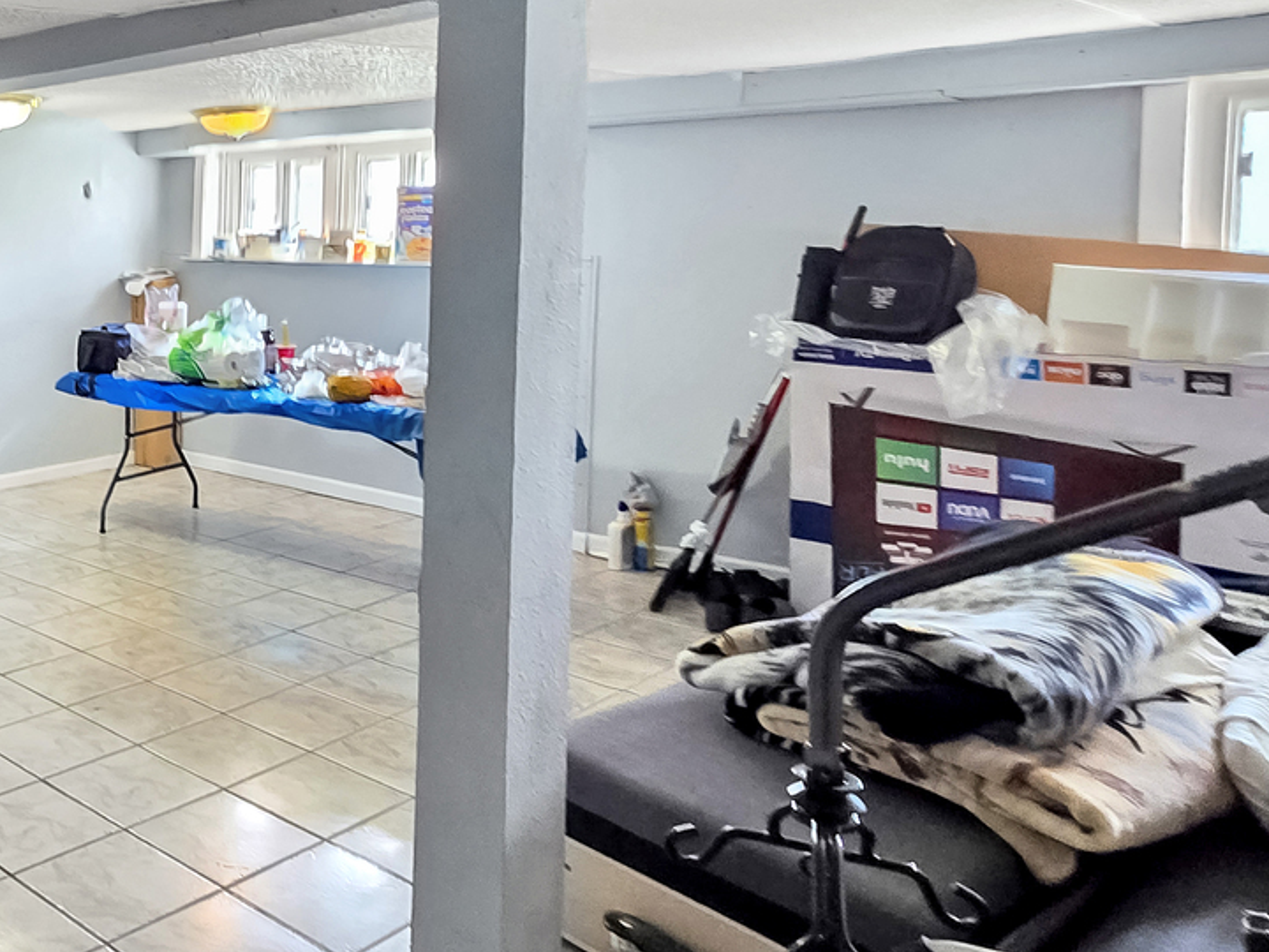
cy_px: 585
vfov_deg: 52.6
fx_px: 953
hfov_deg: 59.5
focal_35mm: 26
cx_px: 182
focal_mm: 2.2
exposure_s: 1/60
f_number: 2.2
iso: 400
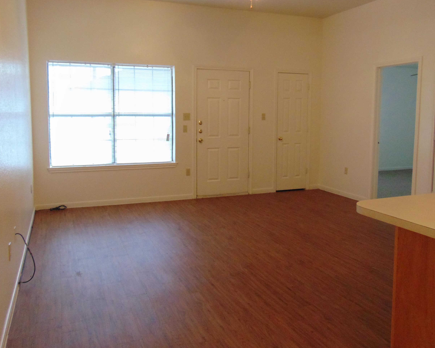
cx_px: 225
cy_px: 153
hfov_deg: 57.2
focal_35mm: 31
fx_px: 399
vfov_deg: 47.0
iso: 320
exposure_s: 1/30
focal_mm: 4.5
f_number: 3
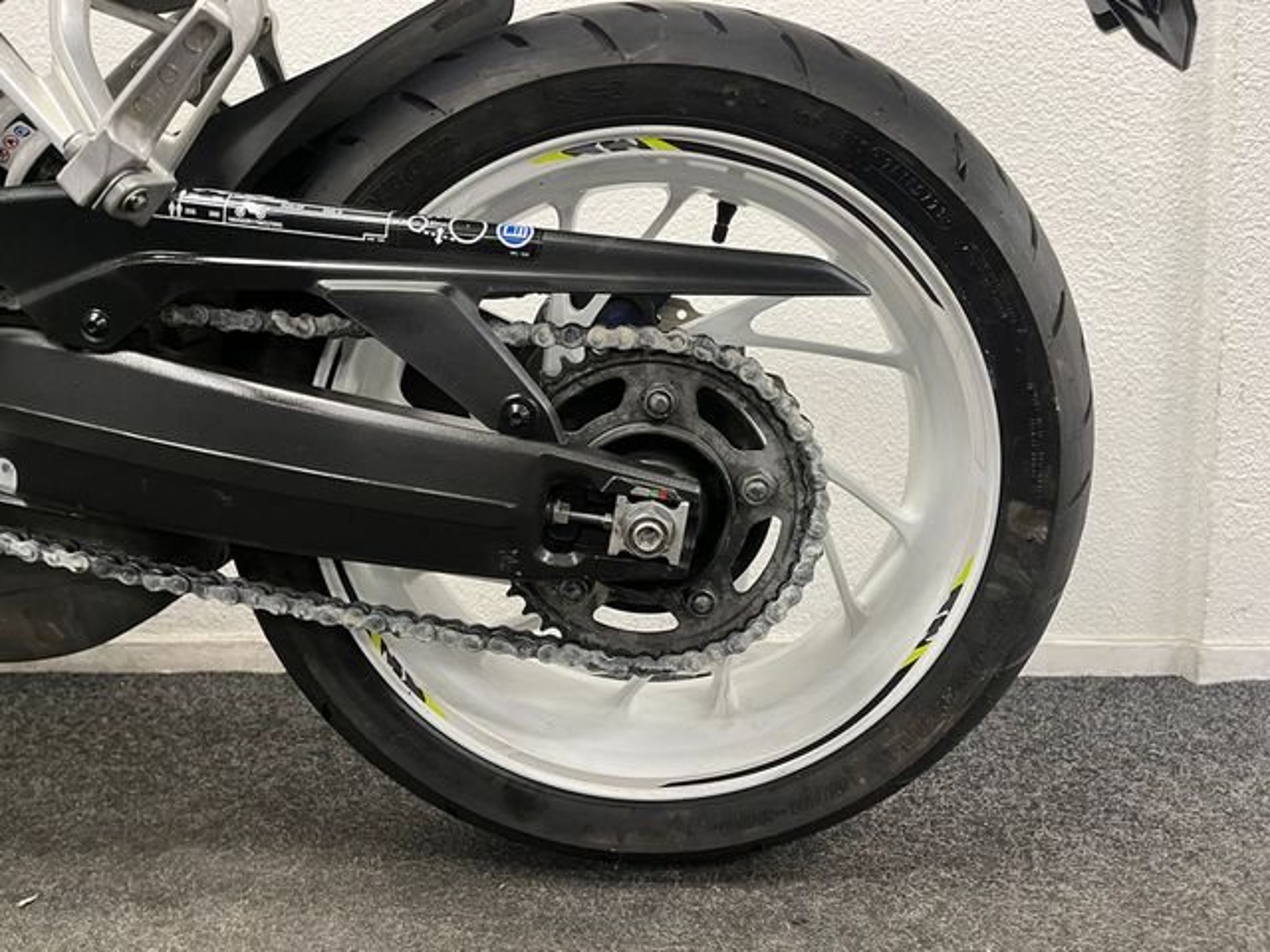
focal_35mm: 26
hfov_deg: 67.3
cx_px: 635
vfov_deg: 53.1
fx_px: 954
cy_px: 476
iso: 200
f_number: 1.6
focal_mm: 5.1
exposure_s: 1/50
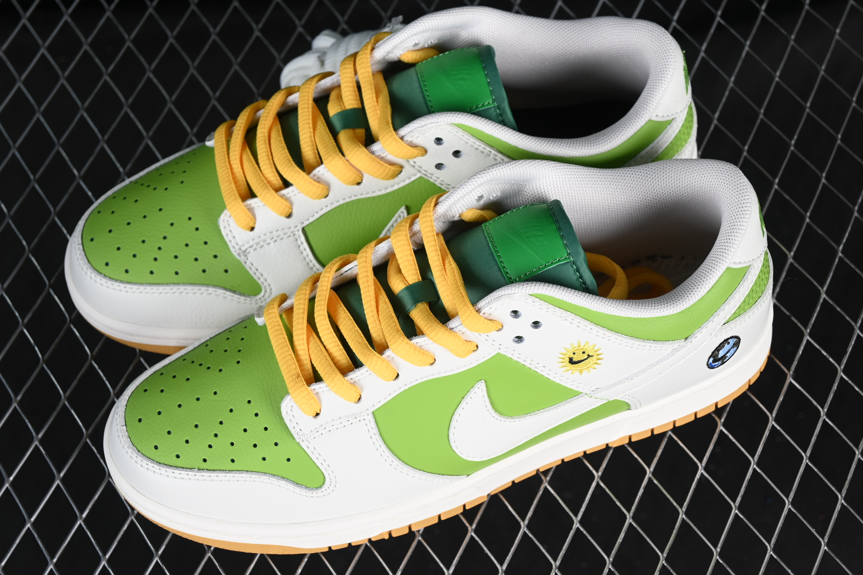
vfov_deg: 18.2
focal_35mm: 75
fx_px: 1798
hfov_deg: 27.0
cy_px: 288
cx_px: 432
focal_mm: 50
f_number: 7.1
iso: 160
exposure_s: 1/80
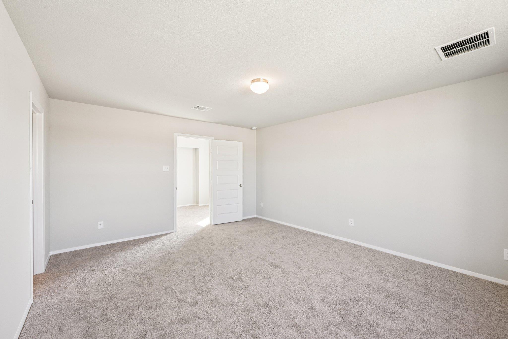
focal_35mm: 15
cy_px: 170
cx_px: 254
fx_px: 212
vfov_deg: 77.3
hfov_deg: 100.4
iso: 140
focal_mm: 15
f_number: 6.7
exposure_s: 1/15
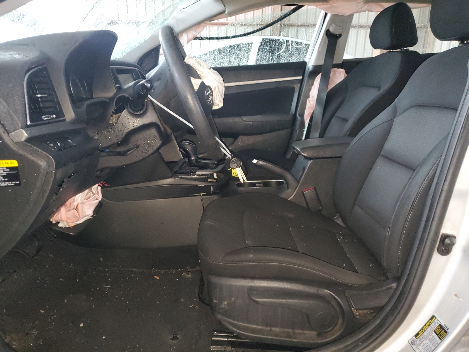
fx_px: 352
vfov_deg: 53.1
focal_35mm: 26
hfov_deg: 67.3
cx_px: 234
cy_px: 176
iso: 375
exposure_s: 1/15
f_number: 1.5
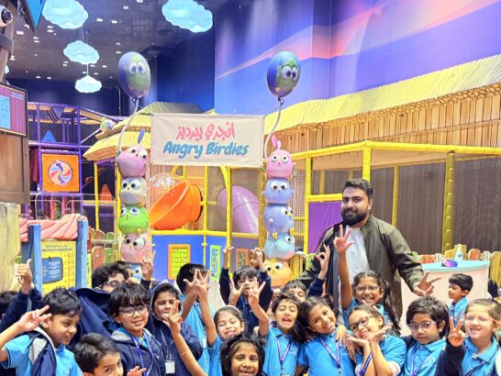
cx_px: 191
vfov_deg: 31.5
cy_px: 295
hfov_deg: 41.8
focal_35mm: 45
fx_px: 652
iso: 320
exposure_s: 1/50
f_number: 1.78
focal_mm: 6.76
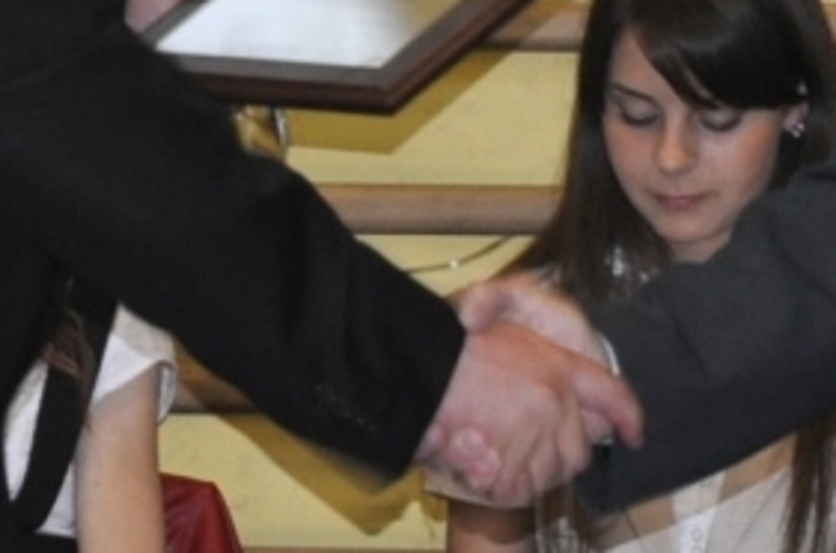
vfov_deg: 3.8
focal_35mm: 363
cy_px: -106
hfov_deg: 5.7
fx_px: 8420
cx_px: 547
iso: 800
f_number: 5.6
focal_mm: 85
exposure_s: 1/60
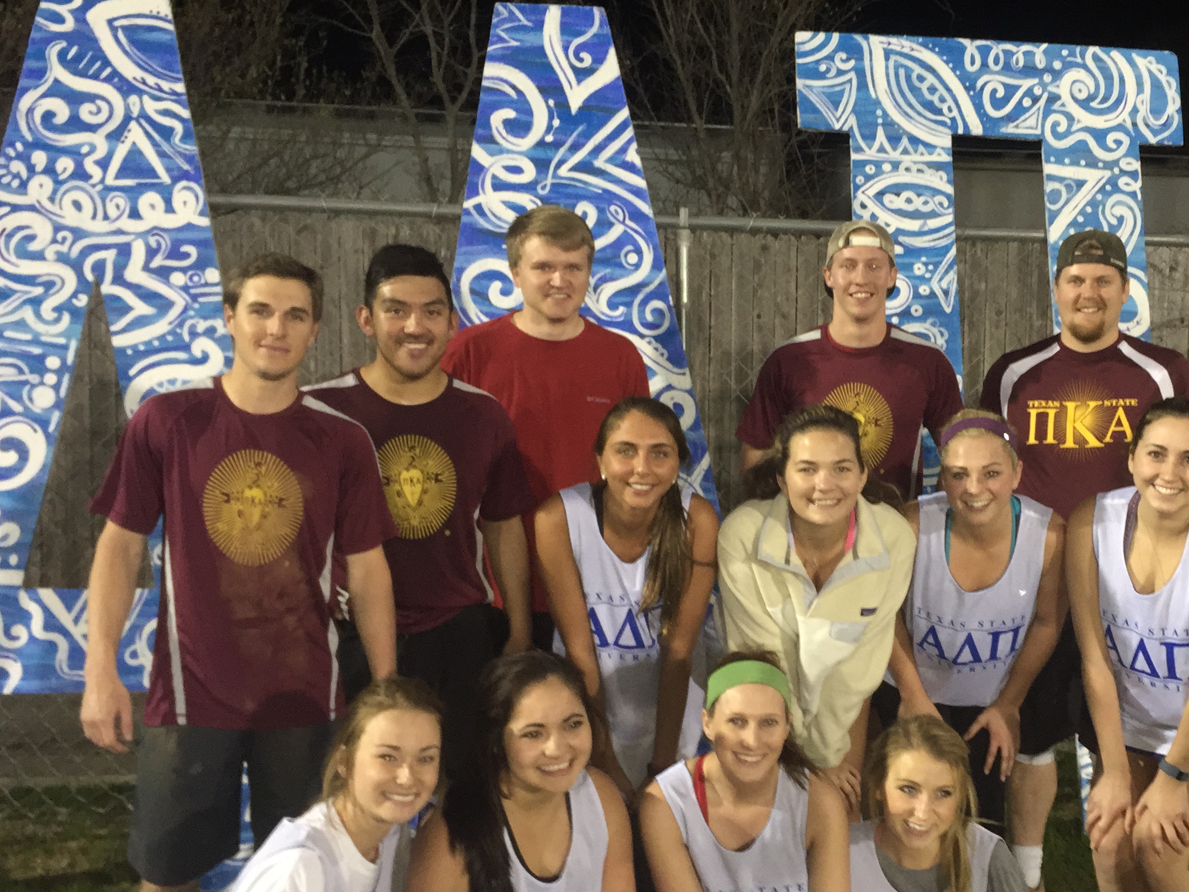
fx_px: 1477
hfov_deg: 43.2
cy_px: 541
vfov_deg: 33.5
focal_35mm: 43
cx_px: 797
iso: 160
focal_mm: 4.15
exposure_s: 1/20
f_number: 2.2
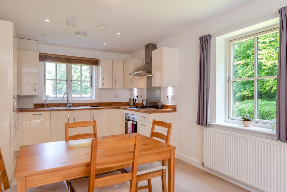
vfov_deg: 55.2
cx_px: 144
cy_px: 96
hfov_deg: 76.1
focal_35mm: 23
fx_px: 183
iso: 200
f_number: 7.1
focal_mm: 23
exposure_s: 1/10
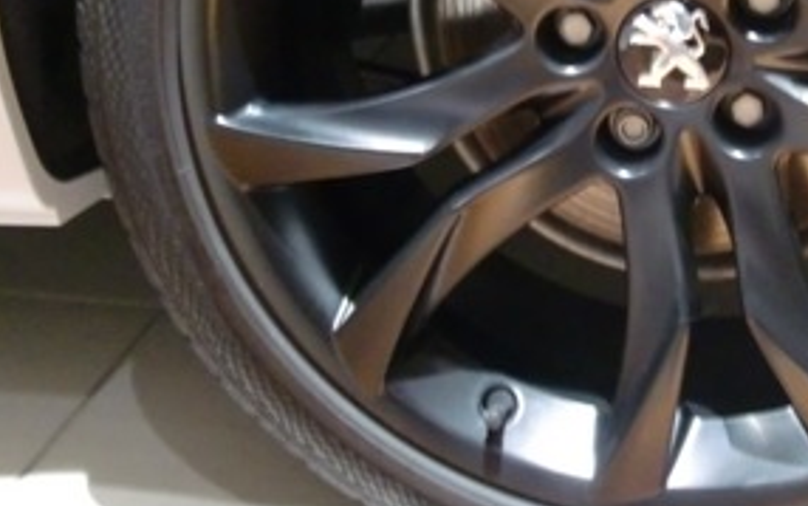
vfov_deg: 17.1
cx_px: 640
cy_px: 11
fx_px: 1652
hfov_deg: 27.0
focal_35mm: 75
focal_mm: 6.66
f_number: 3.9
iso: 400
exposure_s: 1/3.33
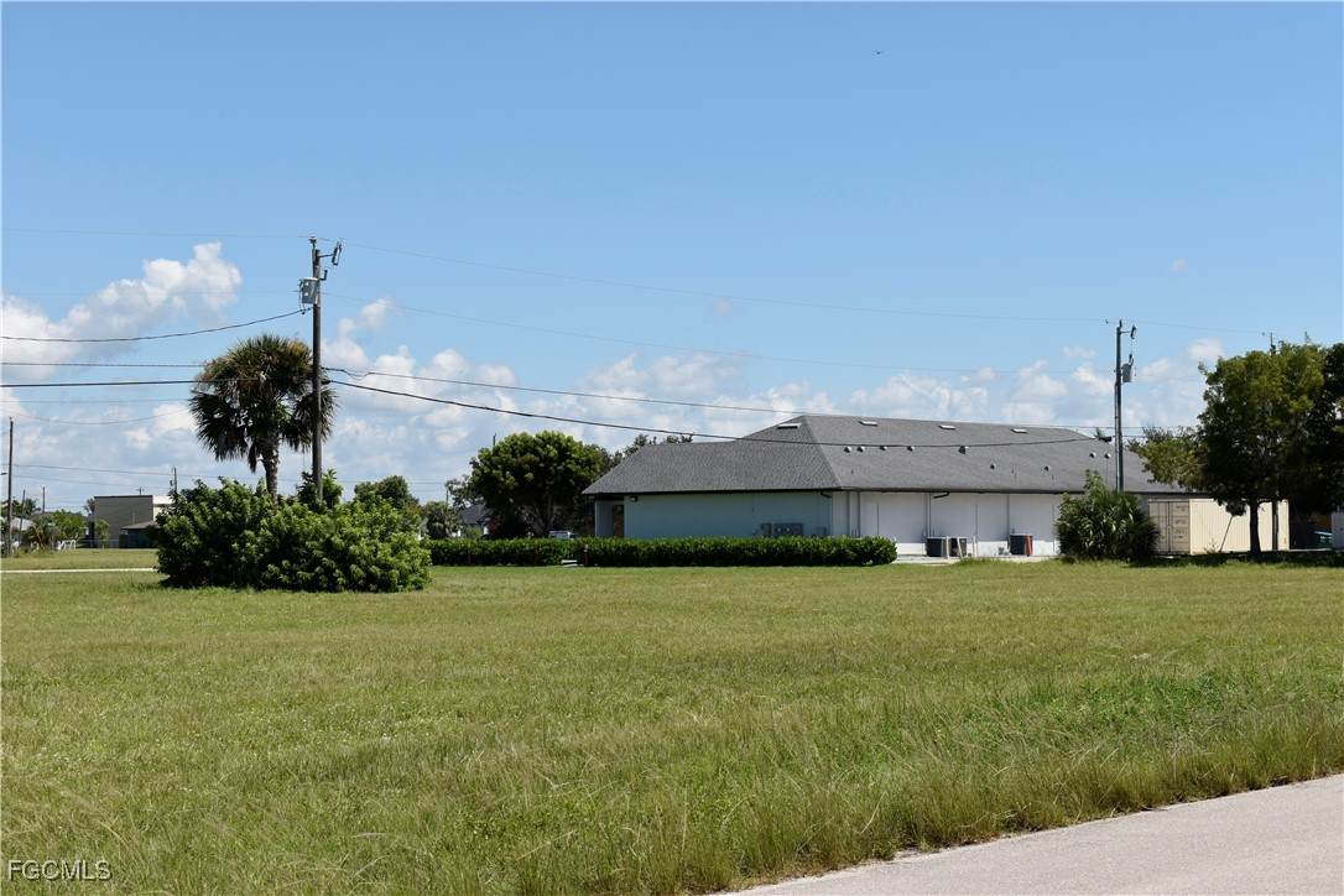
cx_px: 672
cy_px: 448
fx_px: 2352
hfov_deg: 31.9
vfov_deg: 21.6
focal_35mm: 63
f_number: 8
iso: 100
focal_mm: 42
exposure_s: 1/400
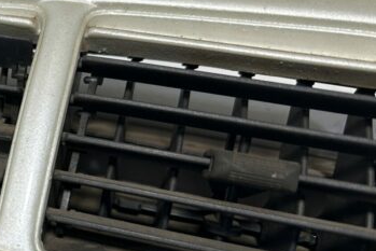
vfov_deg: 21.9
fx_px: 648
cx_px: -48
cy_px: 158
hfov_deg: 29.0
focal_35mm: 62
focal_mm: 5.7
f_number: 1.5
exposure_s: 1/949
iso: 50
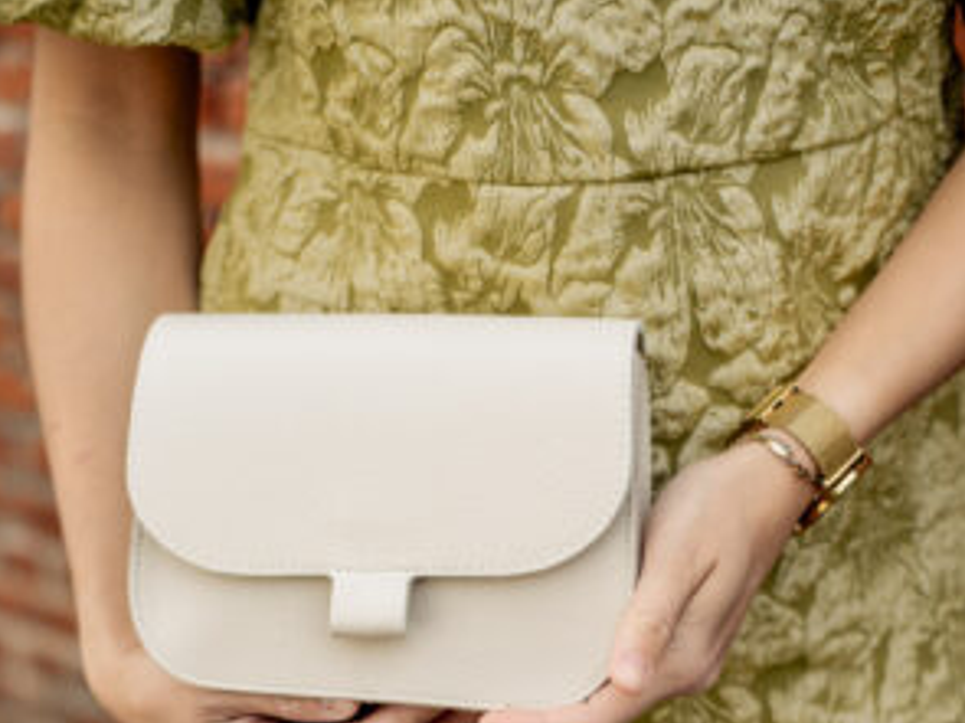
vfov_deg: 18.2
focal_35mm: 79
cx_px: 438
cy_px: 734
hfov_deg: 24.7
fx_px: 2201
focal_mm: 50
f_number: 2.5
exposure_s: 1/800
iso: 125
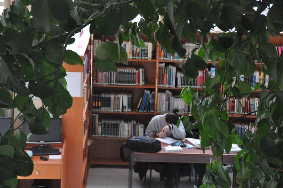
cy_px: 94
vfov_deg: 12.1
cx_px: 142
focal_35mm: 112
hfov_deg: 18.2
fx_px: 883
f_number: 5
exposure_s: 1/200
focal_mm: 75
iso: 3200
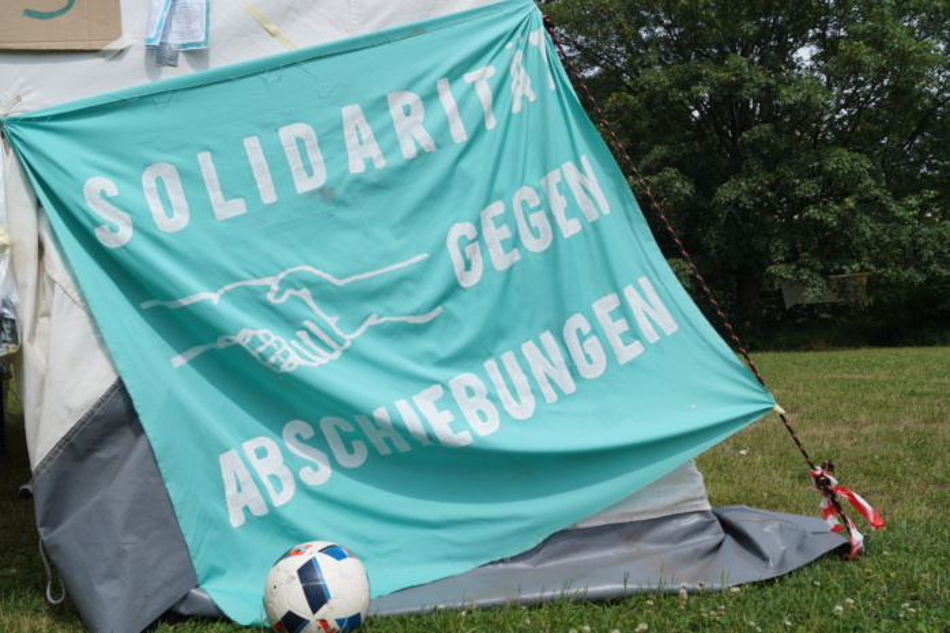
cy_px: 316
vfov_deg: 40.0
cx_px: 475
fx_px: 871
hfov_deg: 57.2
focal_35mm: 33
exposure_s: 1/500
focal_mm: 22
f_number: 7.1
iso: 100
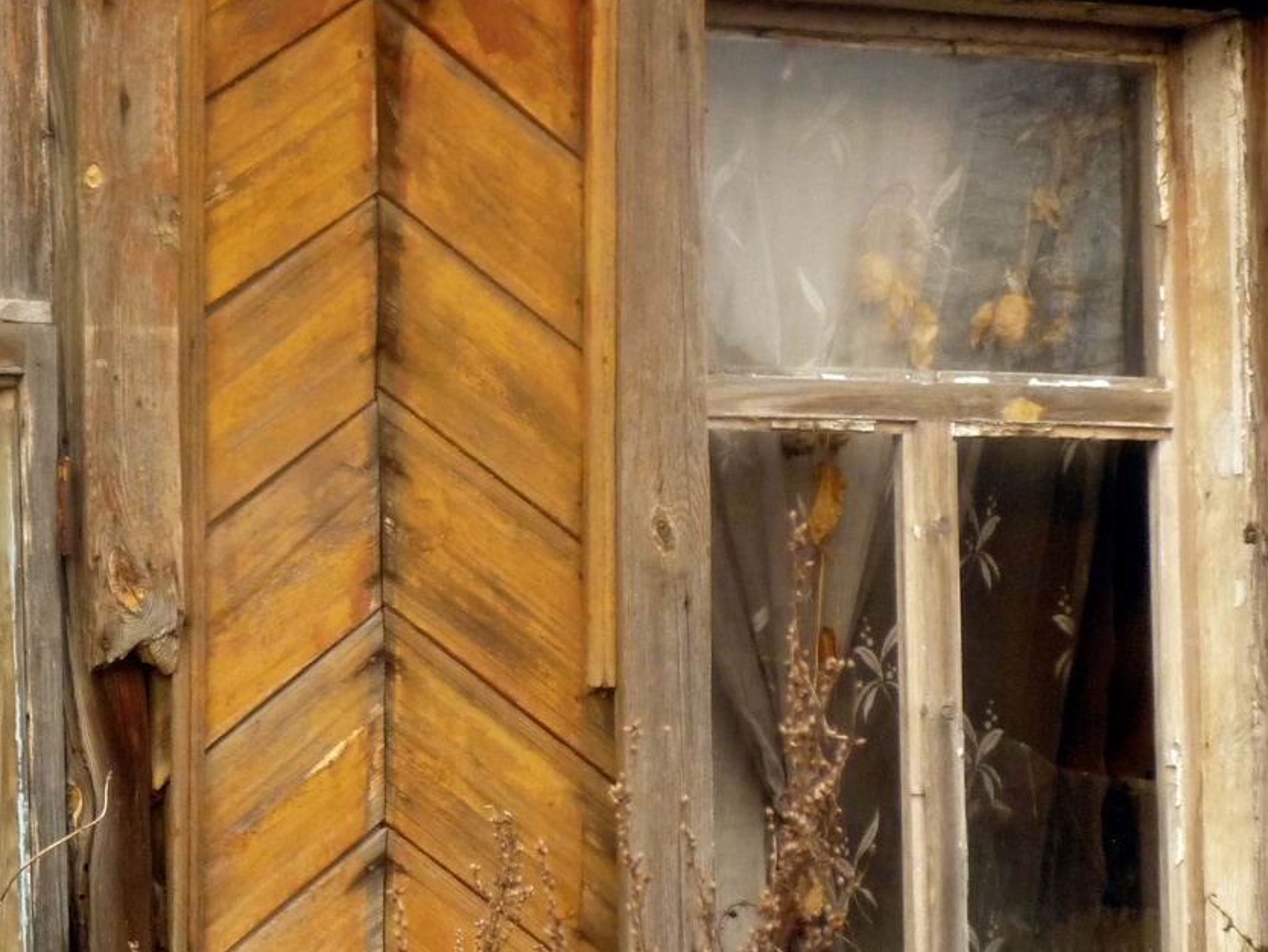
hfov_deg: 13.9
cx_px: 219
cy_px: 658
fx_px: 5166
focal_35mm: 141
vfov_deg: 10.5
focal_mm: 13.6
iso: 200
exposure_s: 1/50
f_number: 5.6
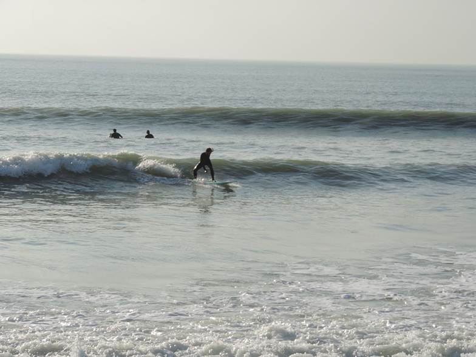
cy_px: 178
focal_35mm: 155
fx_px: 2131
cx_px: 238
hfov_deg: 12.7
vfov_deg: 9.6
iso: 80
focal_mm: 27.6
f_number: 4.4
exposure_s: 1/1000
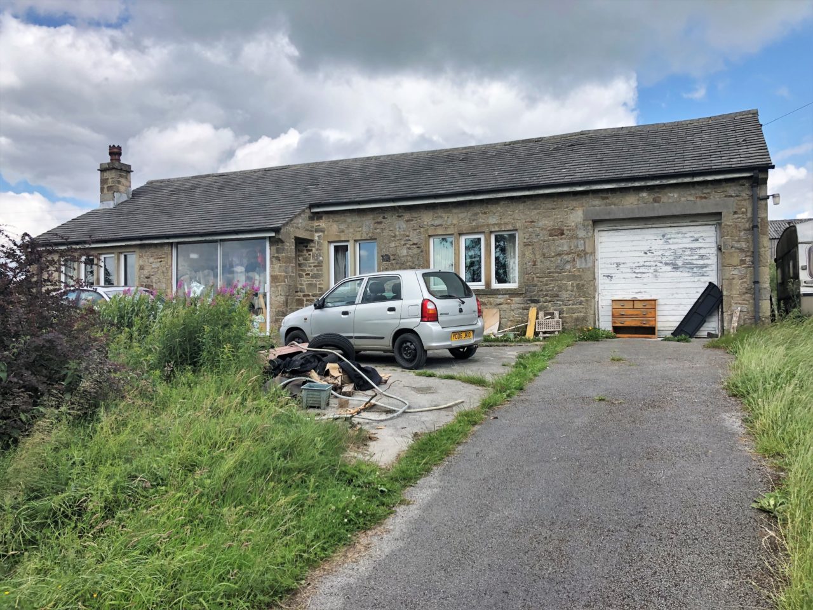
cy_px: 305
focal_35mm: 28
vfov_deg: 49.7
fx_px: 658
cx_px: 406
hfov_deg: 63.4
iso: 20
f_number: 1.8
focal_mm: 3.99
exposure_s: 1/1389
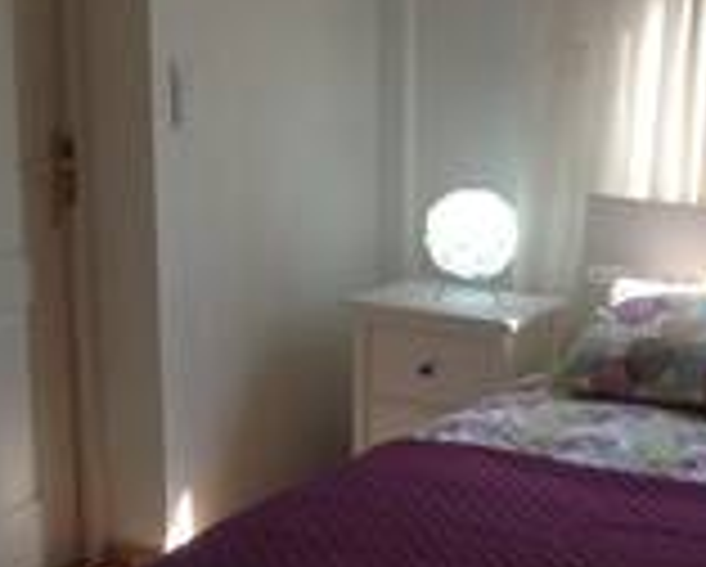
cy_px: 389
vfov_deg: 20.1
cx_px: 693
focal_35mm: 76
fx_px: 1590
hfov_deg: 24.0
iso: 50
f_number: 2.4
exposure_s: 1/60
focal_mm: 4.28
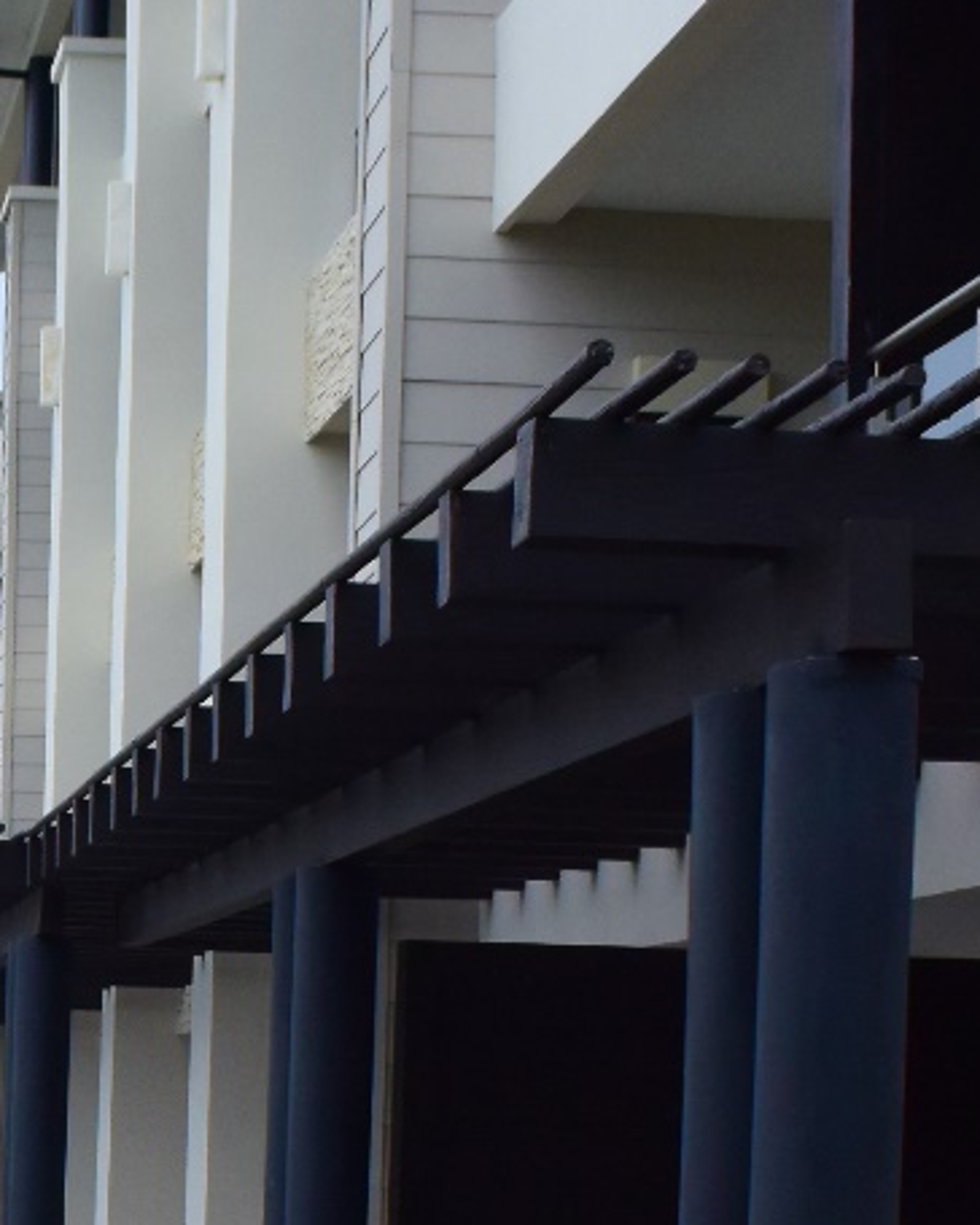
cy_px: 1290
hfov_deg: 16.3
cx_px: -326
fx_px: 3227
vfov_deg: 20.6
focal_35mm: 89
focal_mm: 10
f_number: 4
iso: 400
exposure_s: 1/1000
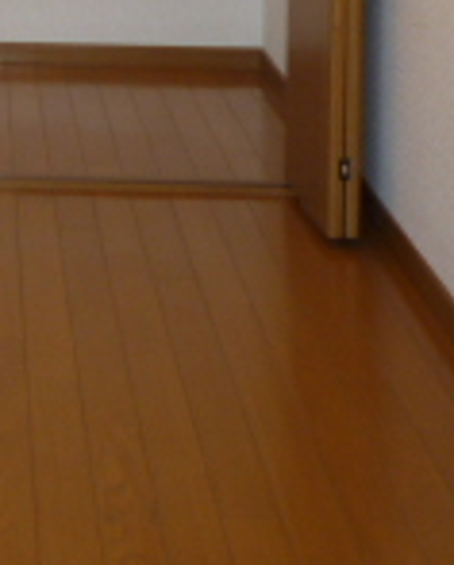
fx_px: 1777
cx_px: -165
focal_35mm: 106
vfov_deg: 16.5
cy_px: -281
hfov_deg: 13.9
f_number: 2.8
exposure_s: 1/160
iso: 100
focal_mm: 4.4
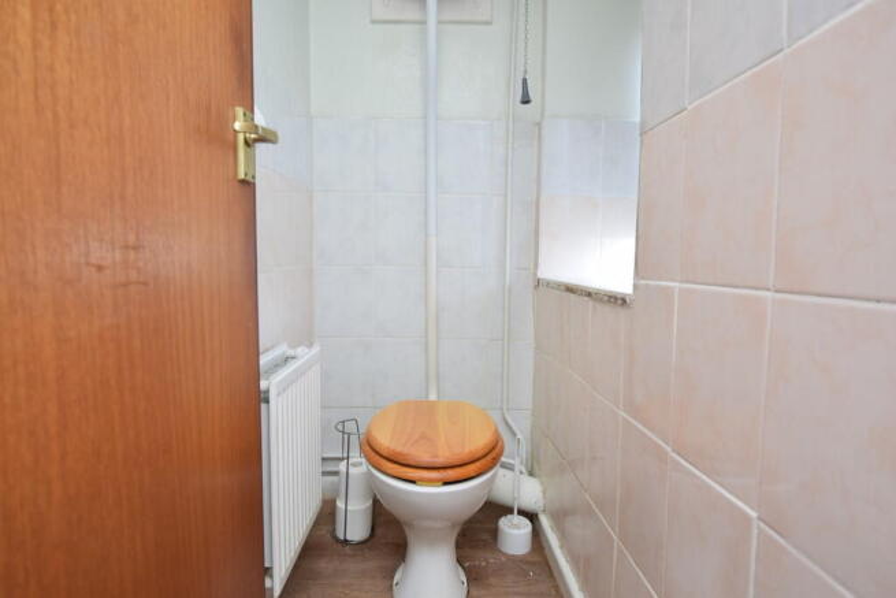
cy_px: 299
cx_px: 448
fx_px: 485
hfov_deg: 85.4
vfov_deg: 63.2
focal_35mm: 20
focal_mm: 13
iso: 280
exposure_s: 1/13
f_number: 5.6
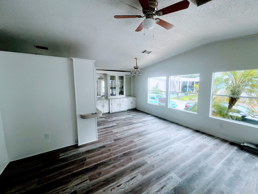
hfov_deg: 106.2
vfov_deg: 89.9
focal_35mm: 13
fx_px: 97
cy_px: 97
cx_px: 129
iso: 40
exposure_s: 1/99
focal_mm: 1.57
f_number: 1.8
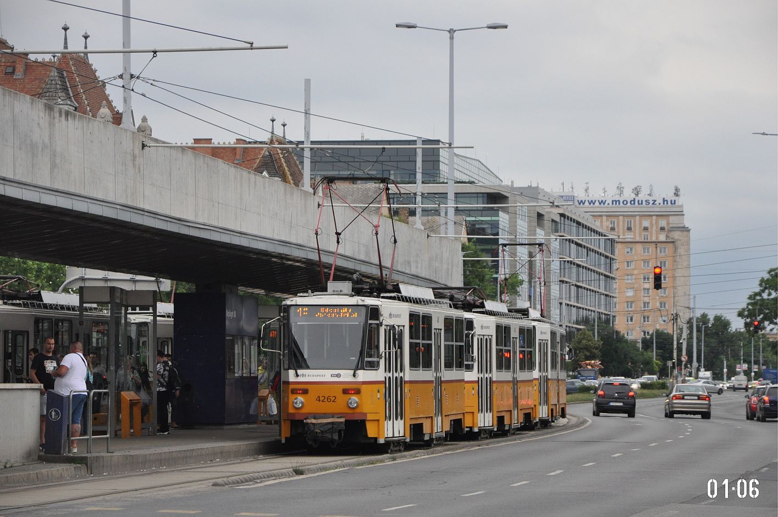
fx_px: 3400
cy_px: 258
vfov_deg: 8.7
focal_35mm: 158
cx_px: 389
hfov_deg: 13.1
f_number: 5.6
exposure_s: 1/640
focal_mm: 105
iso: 800
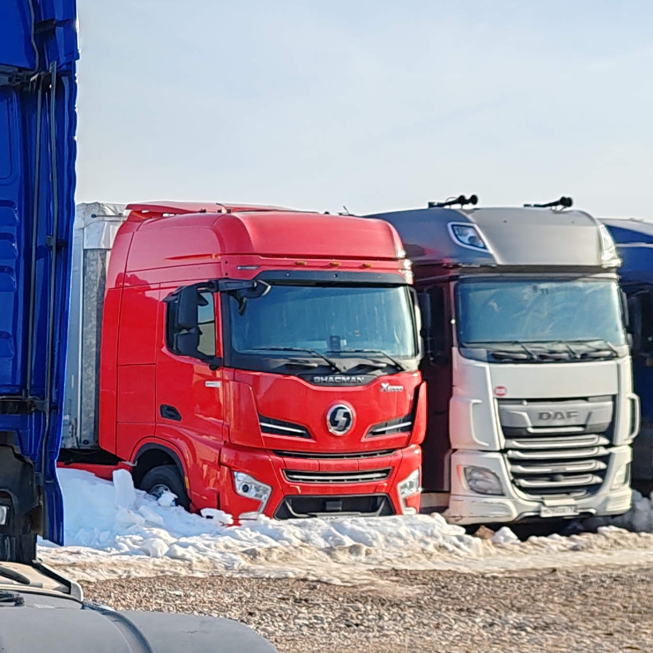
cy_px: 500
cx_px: -237
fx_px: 1643
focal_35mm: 77
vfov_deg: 22.2
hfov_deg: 20.2
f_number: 1.9
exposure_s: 1/540
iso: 50
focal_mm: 6.12
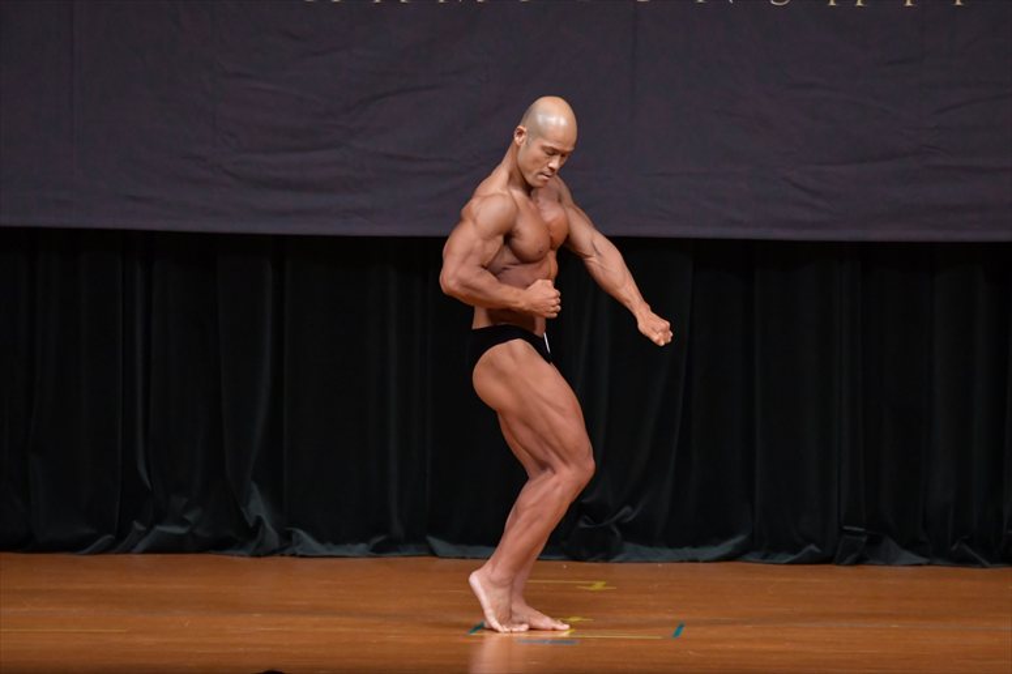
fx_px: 7586
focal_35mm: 270
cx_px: 506
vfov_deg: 5.1
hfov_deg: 7.6
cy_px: 337
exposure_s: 1/400
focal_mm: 180
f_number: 5.6
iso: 4000
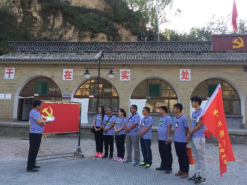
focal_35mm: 29
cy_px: 92
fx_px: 207
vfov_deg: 48.2
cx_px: 124
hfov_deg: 61.7
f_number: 2.2
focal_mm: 4.15
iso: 32
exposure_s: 1/169
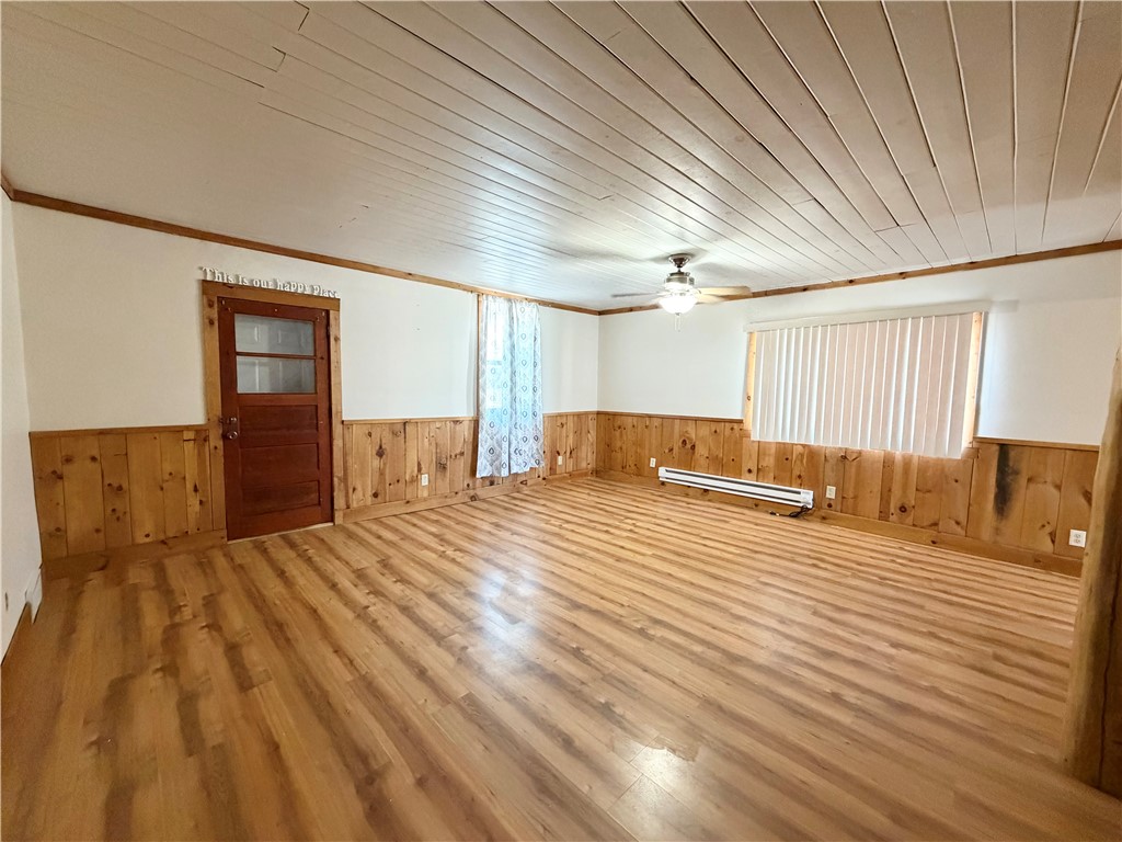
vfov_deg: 85.7
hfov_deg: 102.1
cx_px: 561
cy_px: 421
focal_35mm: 14
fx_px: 454
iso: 640
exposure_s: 1/60
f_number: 2.2
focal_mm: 2.22
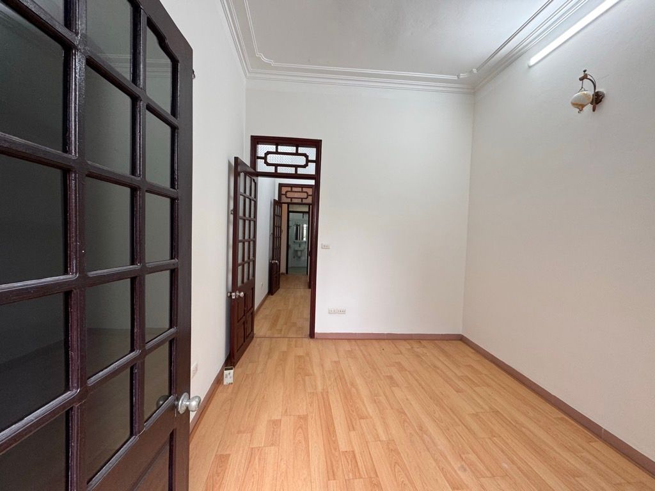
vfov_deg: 85.7
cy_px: 246
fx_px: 265
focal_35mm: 14
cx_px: 328
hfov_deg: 102.1
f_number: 2.2
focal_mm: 2.22
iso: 125
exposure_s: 1/100
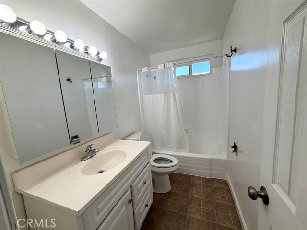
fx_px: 124
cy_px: 115
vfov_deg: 85.7
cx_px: 154
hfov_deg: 102.1
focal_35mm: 14
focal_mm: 2.22
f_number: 2.2
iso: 64
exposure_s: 1/120
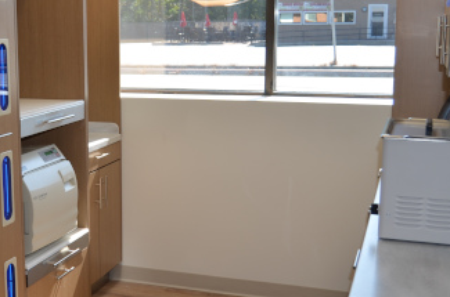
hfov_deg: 31.9
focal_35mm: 61
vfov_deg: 22.1
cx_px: 76
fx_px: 761
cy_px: 153
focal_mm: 22
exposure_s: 1/200
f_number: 4
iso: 100
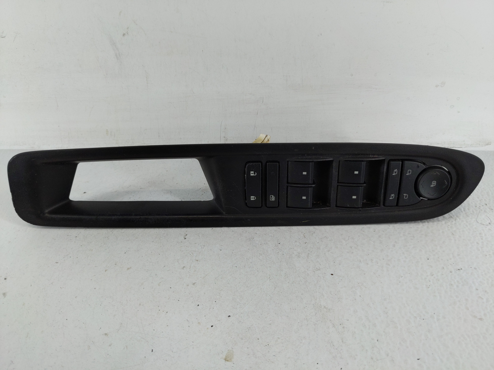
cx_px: 247
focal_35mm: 25
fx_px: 357
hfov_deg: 69.4
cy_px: 185
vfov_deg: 54.9
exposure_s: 1/124
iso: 59
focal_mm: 4.38
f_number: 1.73
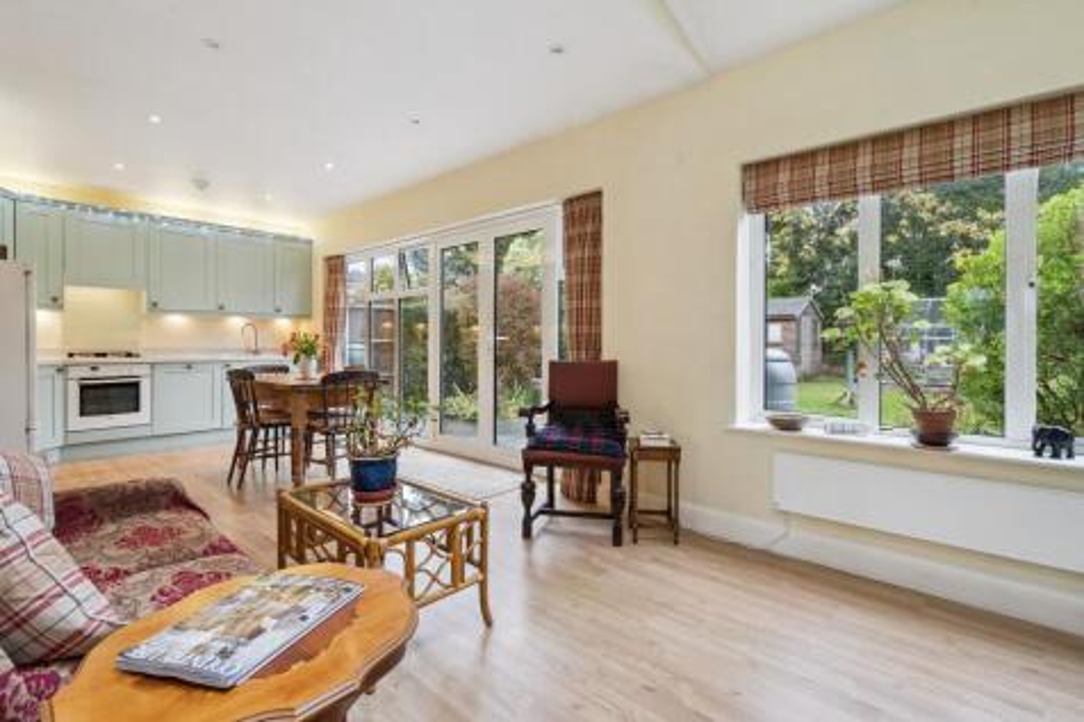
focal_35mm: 16
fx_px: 482
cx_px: 542
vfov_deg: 73.7
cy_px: 361
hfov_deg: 96.8
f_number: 8
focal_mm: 16
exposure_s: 1/8
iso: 320
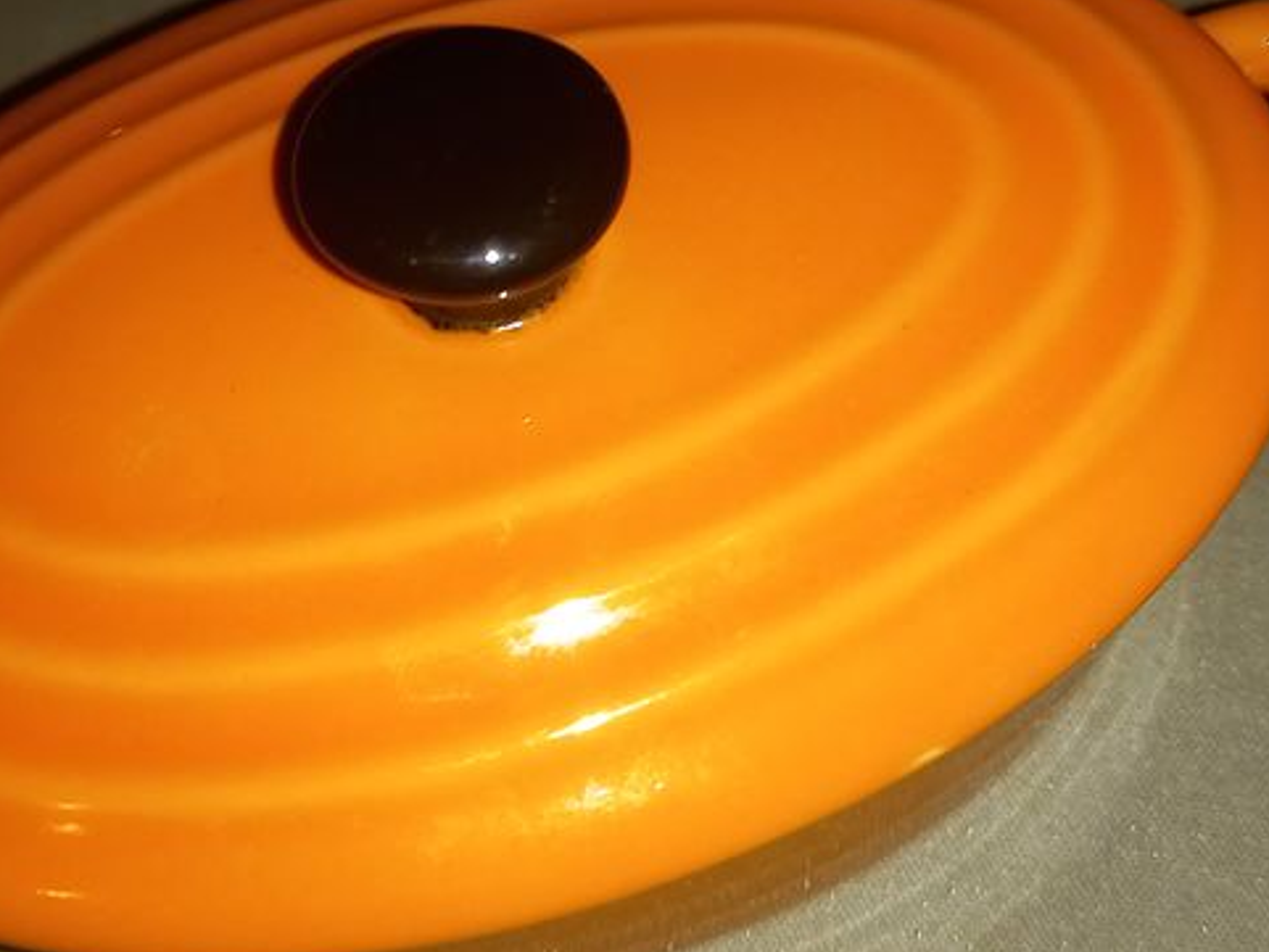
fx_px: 1907
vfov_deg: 27.8
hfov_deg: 36.7
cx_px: 533
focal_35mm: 52
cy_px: 285
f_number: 2
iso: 64
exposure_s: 1/100
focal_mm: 4.6
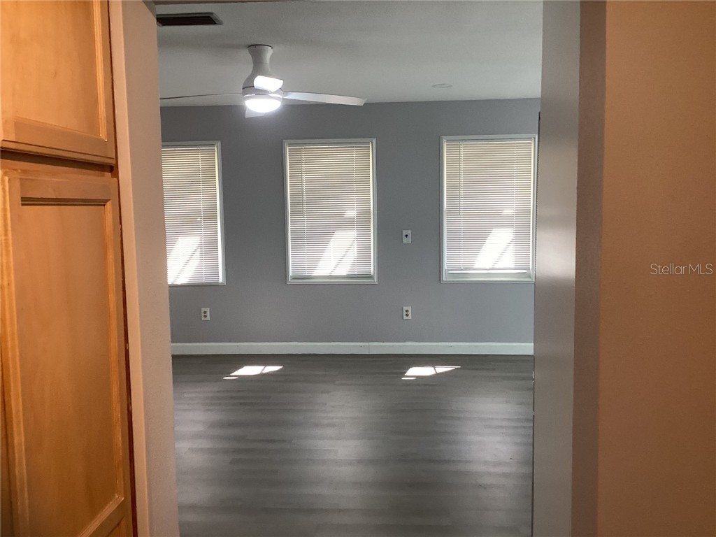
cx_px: 358
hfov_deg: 58.4
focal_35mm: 31
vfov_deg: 45.4
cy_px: 268
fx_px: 641
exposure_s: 1/60
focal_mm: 3.3
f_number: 2.4
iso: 125
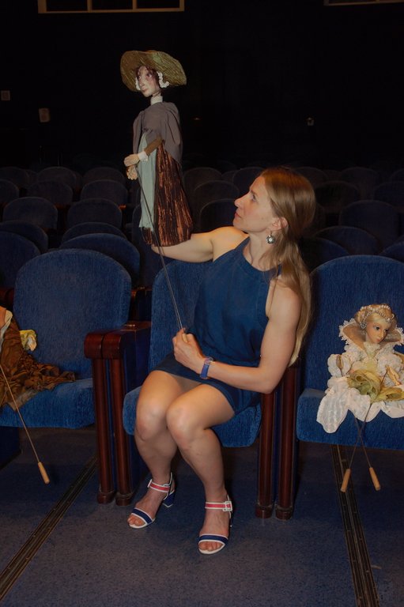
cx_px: 202
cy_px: 304
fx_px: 657
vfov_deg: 49.6
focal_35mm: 39
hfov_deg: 34.2
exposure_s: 1/10
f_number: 5.6
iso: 200
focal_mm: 26
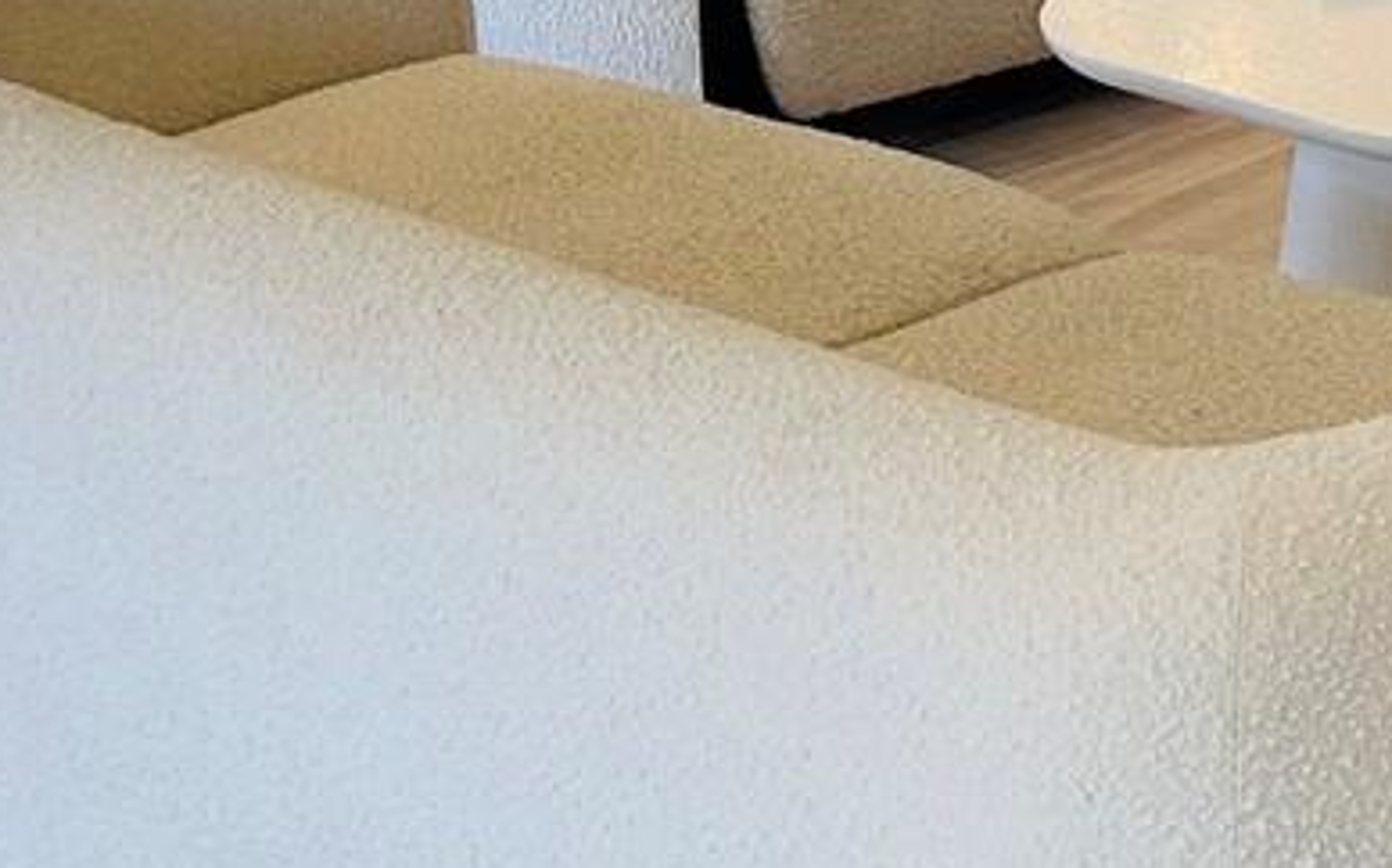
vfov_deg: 11.5
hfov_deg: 17.1
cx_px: 2332
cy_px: -696
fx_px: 3981
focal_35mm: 105
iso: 125
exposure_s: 1/120
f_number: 1.78
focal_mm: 6.86
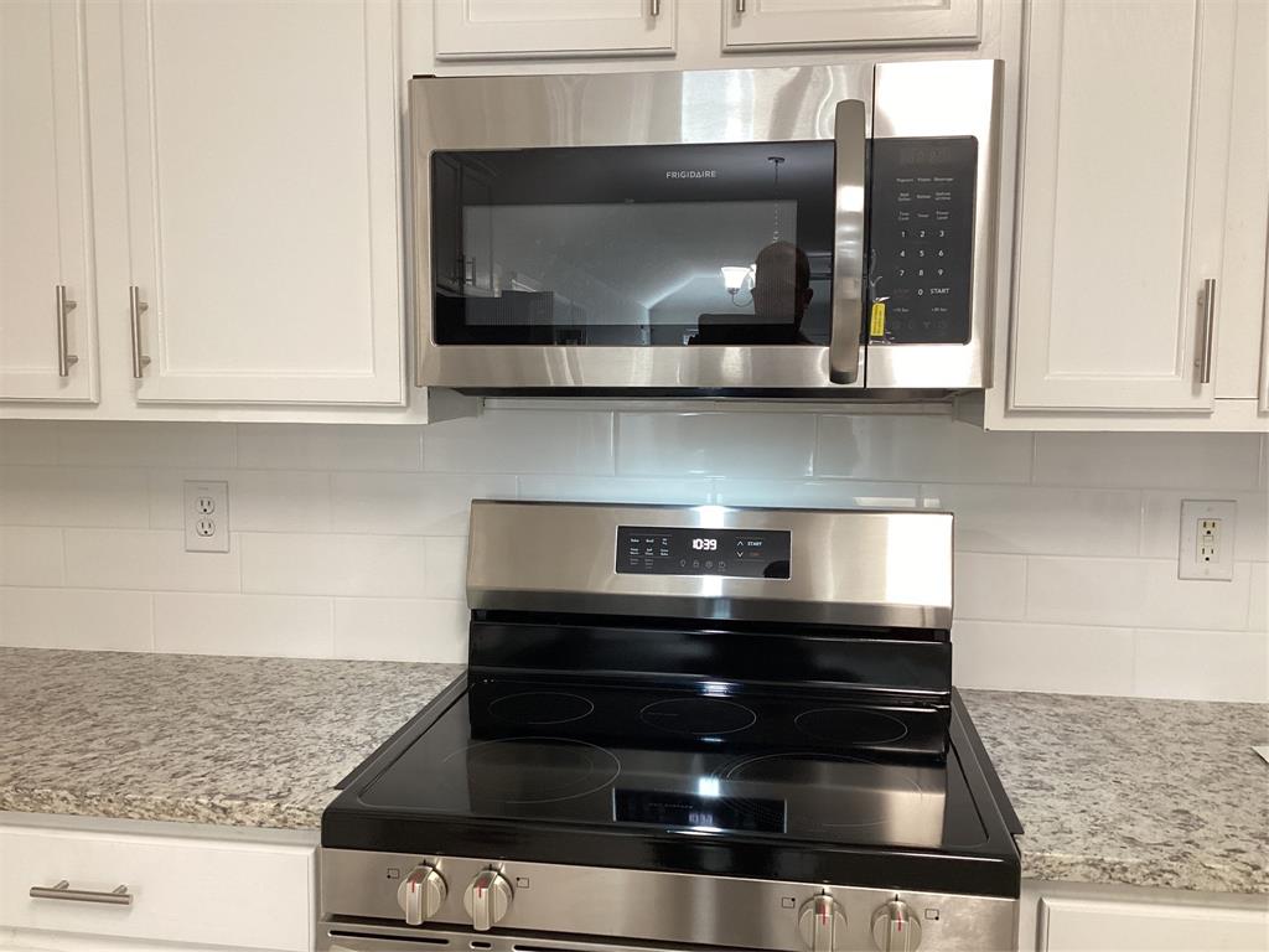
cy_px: 476
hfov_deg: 58.4
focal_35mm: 31
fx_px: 1136
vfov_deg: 45.4
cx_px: 634
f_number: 2.4
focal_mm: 3.3
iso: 200
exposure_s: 1/60
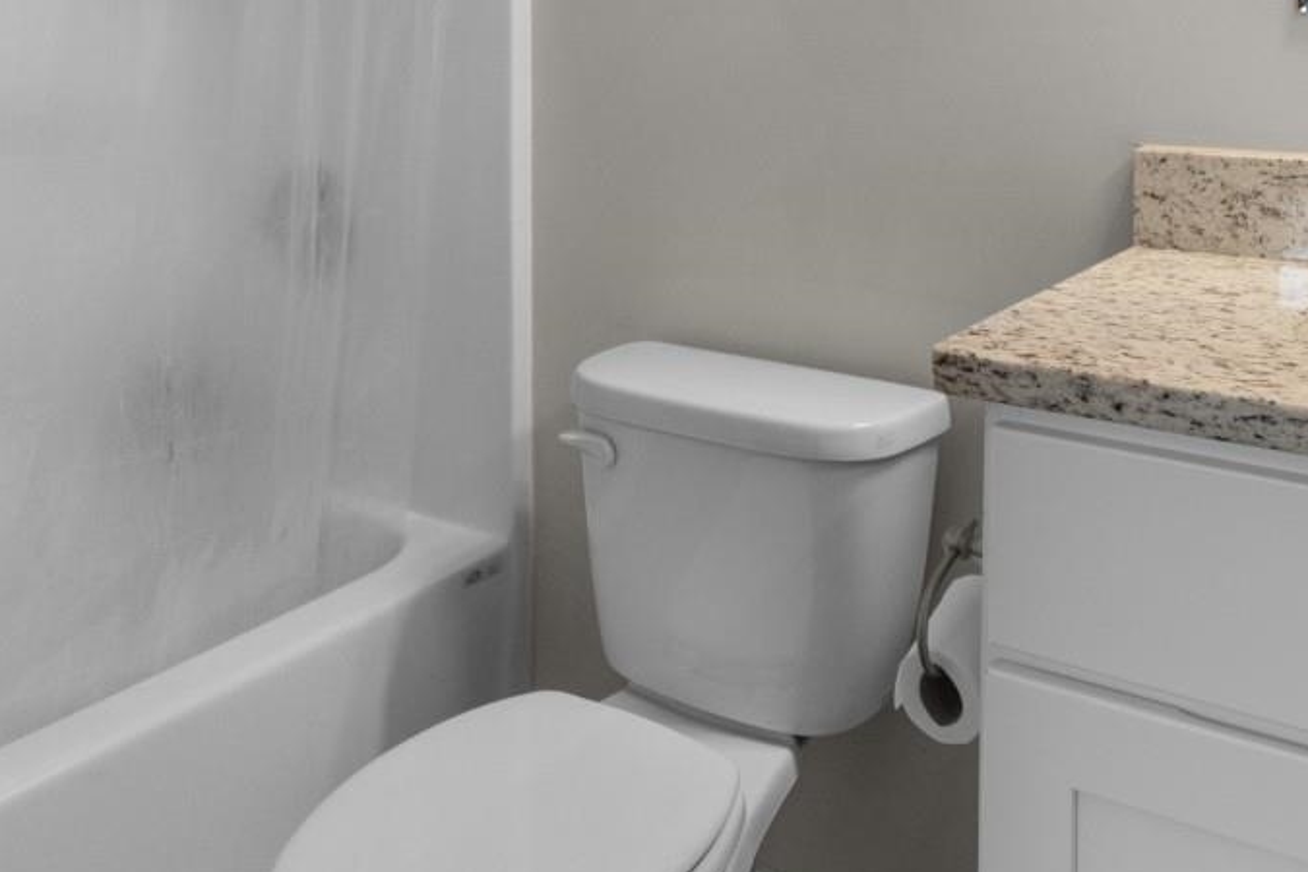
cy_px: -8
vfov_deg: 33.6
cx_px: 682
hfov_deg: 53.1
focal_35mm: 36
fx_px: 1308
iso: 100
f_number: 4.5
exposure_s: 2
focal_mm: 10
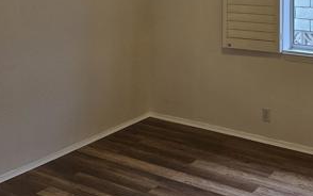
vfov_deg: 22.3
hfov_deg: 36.8
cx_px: 251
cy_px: -46
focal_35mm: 53
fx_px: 452
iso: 80
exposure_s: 1/120
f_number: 1.8
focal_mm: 5.4
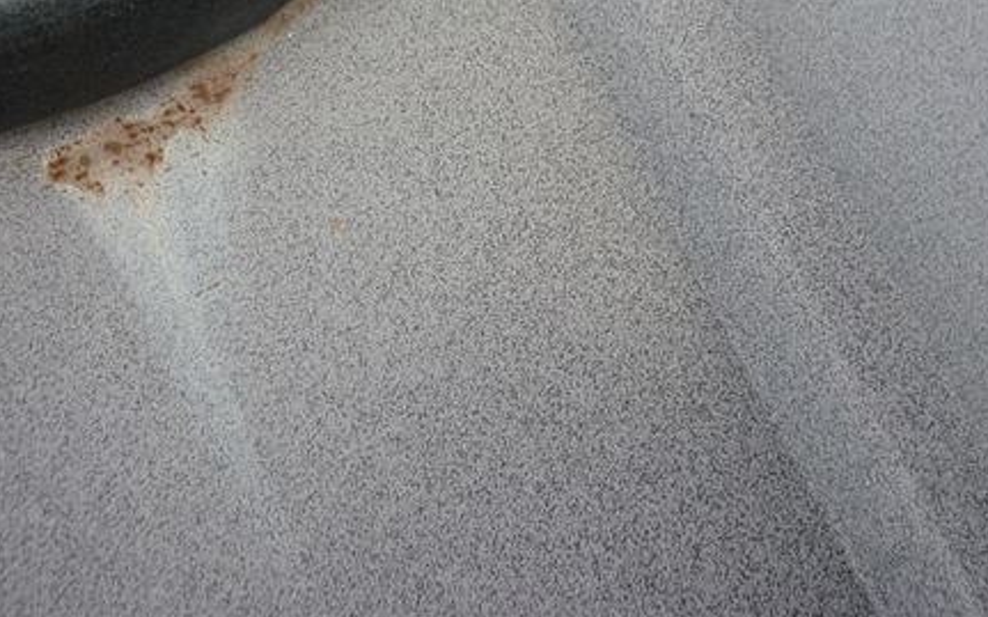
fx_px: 1400
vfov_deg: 24.2
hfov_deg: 38.8
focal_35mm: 52
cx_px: 541
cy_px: 71
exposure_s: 1/160
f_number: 2.8
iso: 80
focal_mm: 5.5
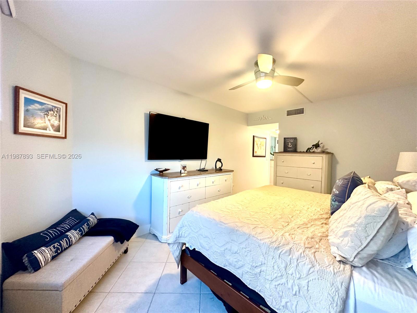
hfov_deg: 102.1
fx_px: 169
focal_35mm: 14
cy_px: 156
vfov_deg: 85.7
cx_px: 208
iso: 320
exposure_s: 1/60
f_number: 2.2
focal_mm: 2.22
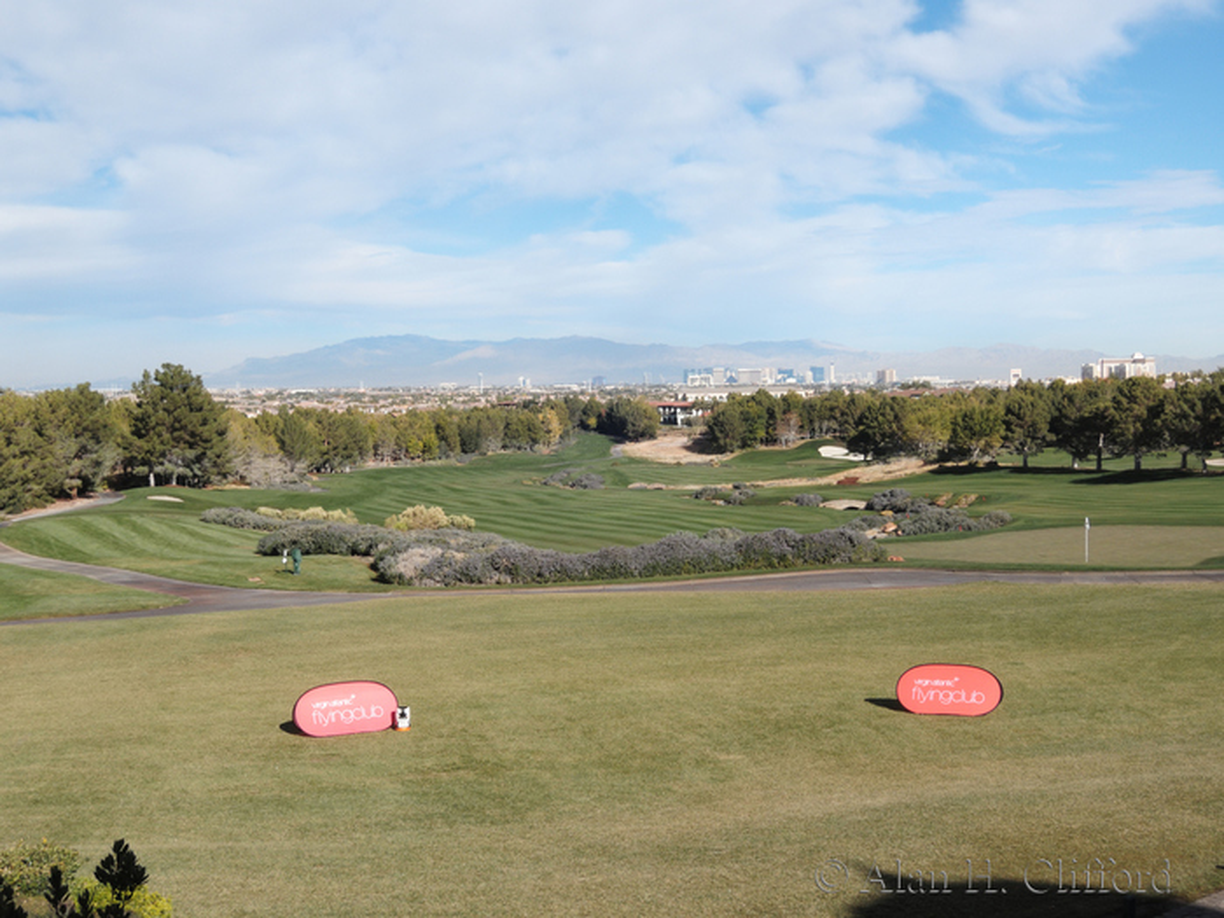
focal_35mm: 50
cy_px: 459
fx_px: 1768
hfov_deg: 38.2
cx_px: 612
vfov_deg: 29.1
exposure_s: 1/250
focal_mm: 10.7
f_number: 7.1
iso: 100
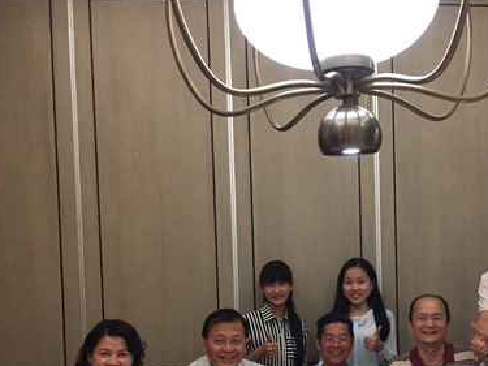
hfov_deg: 38.6
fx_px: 676
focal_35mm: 48
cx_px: 367
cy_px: 289
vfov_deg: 29.6
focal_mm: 4.15
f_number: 2.2
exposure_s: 1/20
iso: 250
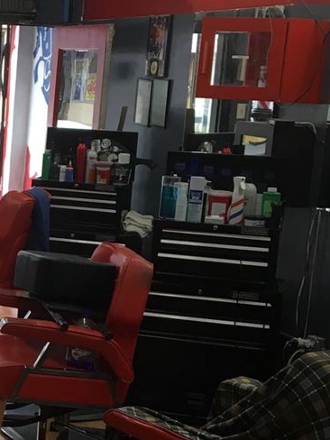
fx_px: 1208
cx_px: -142
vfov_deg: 20.6
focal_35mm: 95
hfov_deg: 14.6
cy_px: 287
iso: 25
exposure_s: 1/30
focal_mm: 4.15
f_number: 2.2
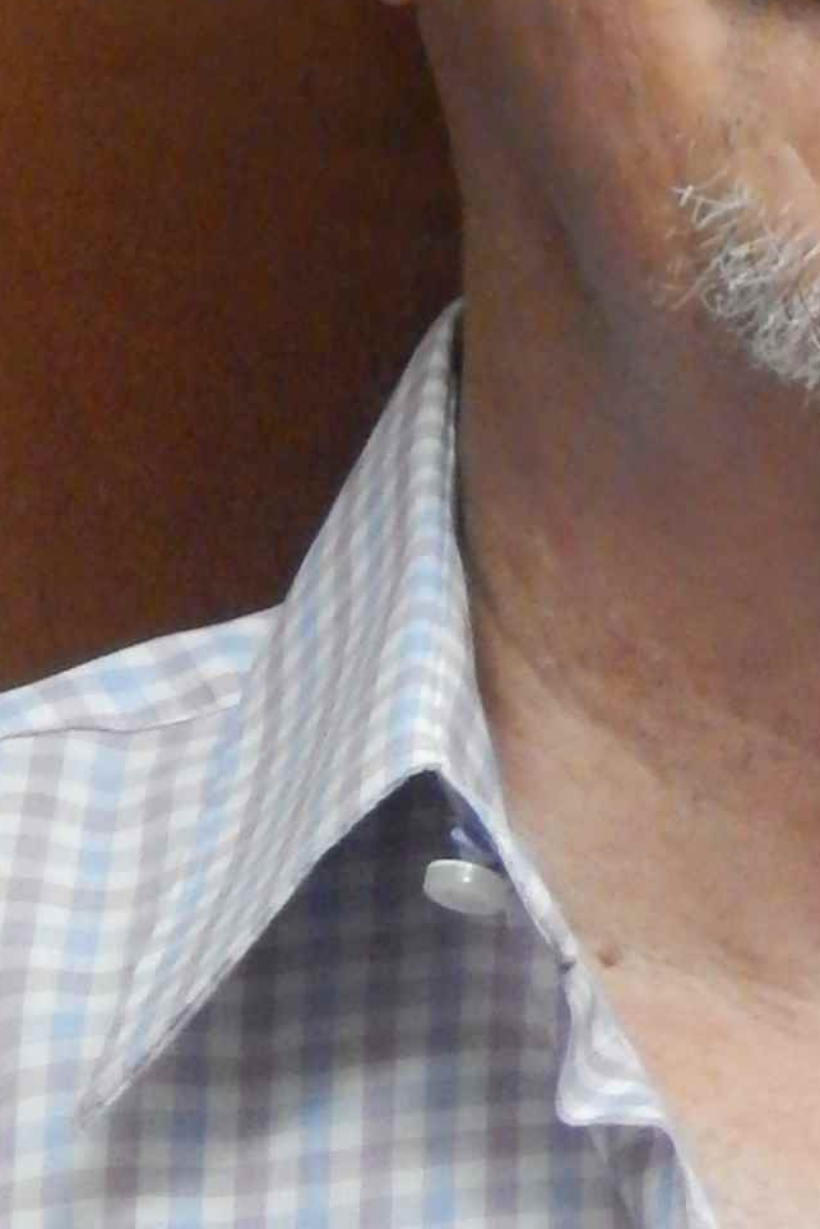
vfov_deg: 5.1
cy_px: 46
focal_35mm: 405
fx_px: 13831
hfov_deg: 3.4
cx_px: 1023
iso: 800
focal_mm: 20.5
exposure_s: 1/6
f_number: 4.6
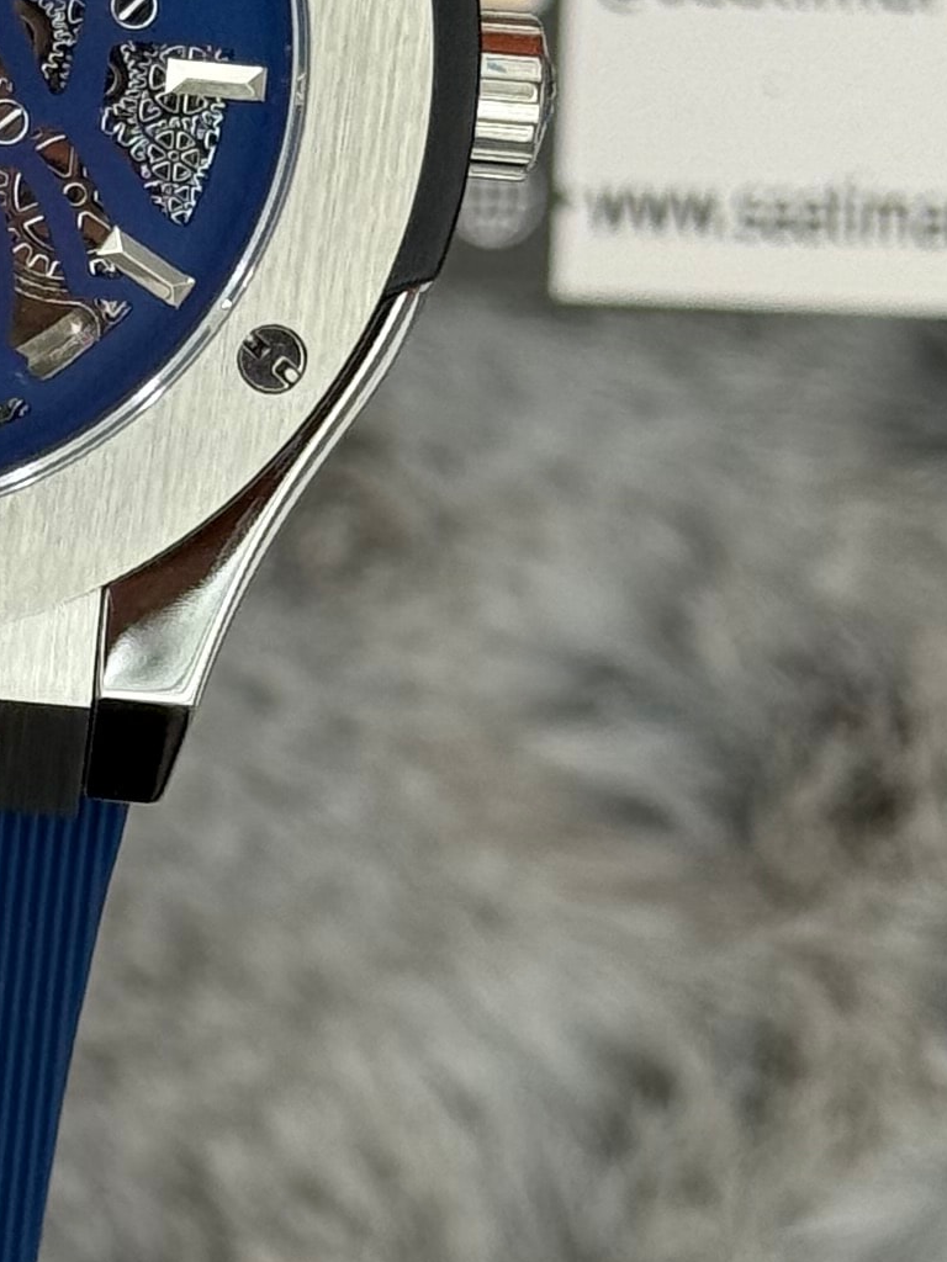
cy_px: 232
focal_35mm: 189
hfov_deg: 7.8
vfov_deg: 10.4
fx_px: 6894
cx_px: -242
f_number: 1.78
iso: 64
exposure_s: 1/754
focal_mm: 6.76
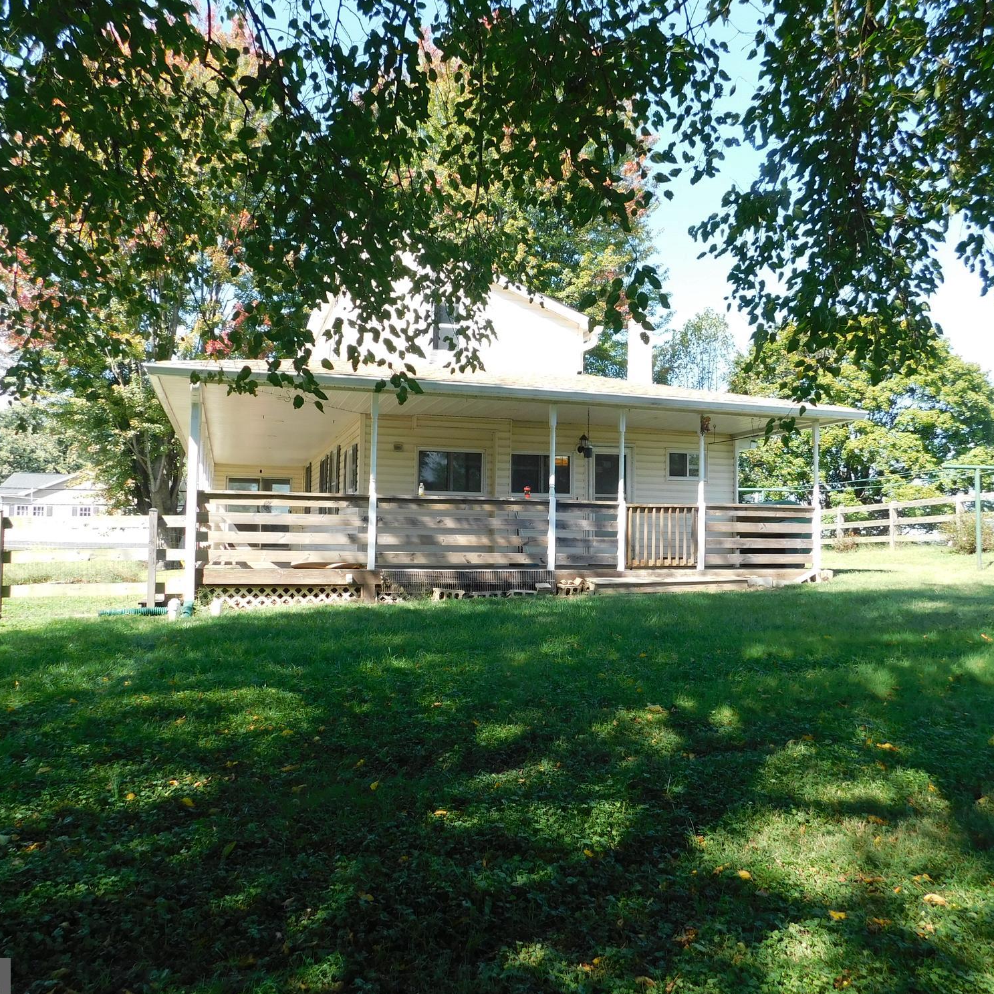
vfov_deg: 57.3
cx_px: 528
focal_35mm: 28
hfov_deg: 57.3
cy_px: 499
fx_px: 910
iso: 125
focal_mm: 4
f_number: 3
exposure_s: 1/320
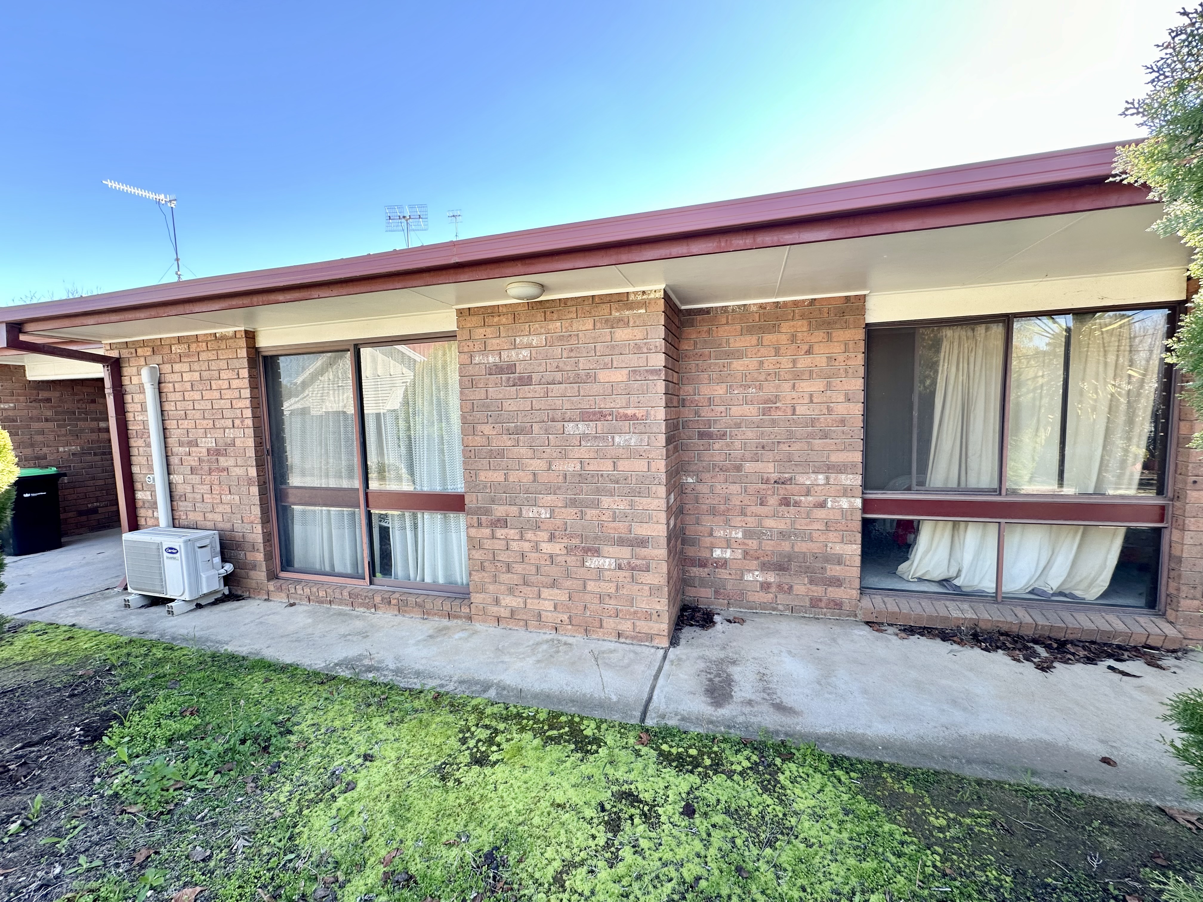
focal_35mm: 14
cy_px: 451
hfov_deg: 102.1
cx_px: 602
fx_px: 487
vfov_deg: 85.7
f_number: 2.2
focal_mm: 2.22
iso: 40
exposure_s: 1/108
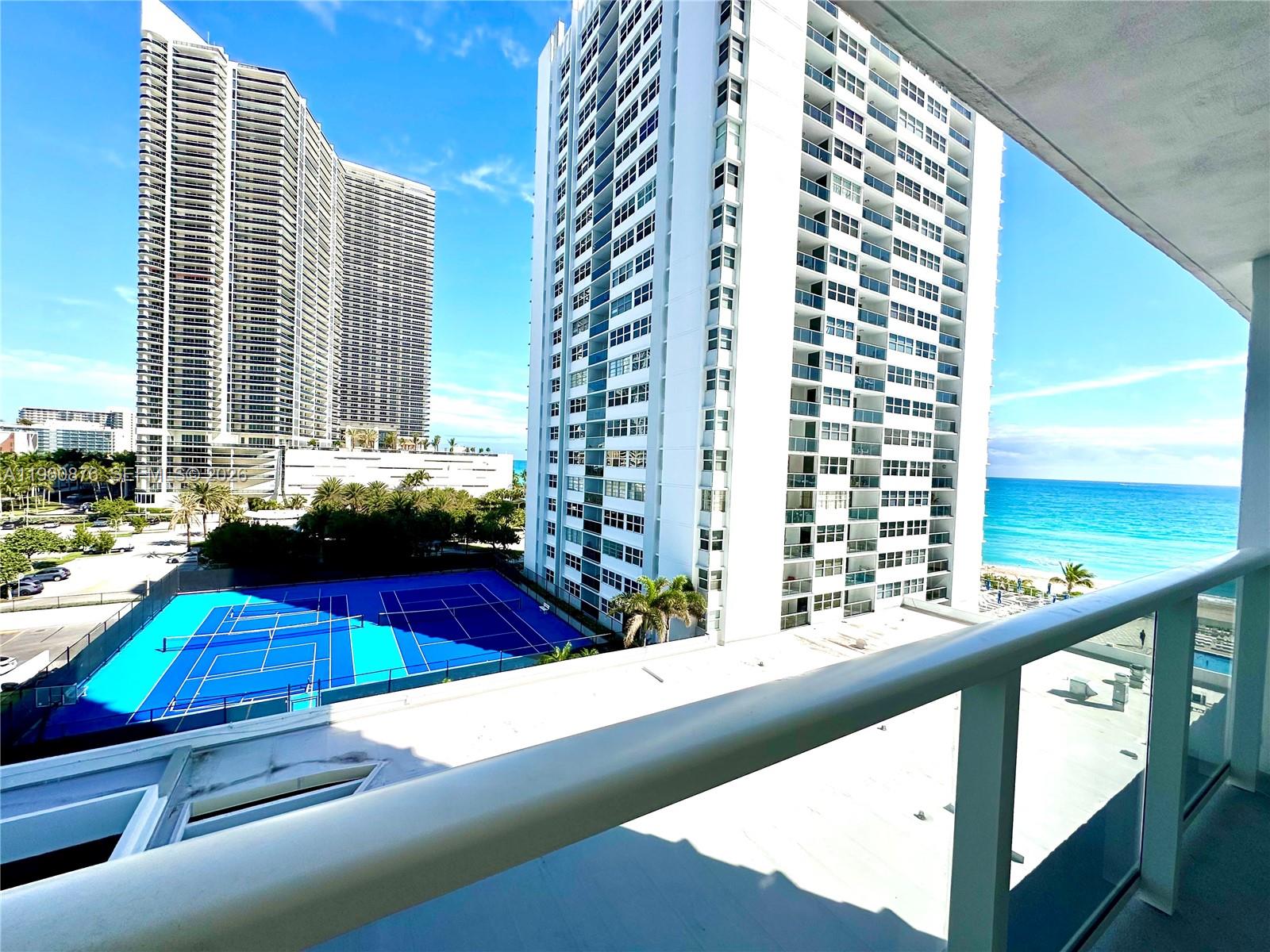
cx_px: 635
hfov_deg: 102.1
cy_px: 476
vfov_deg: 85.7
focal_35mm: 14
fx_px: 514
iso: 40
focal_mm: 2.22
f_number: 2.2
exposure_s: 1/4464
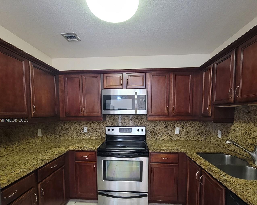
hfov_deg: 93.1
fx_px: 122
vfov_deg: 79.6
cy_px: 121
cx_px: 126
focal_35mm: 16
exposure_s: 1/30
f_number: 2.2
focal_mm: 2.2
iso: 500
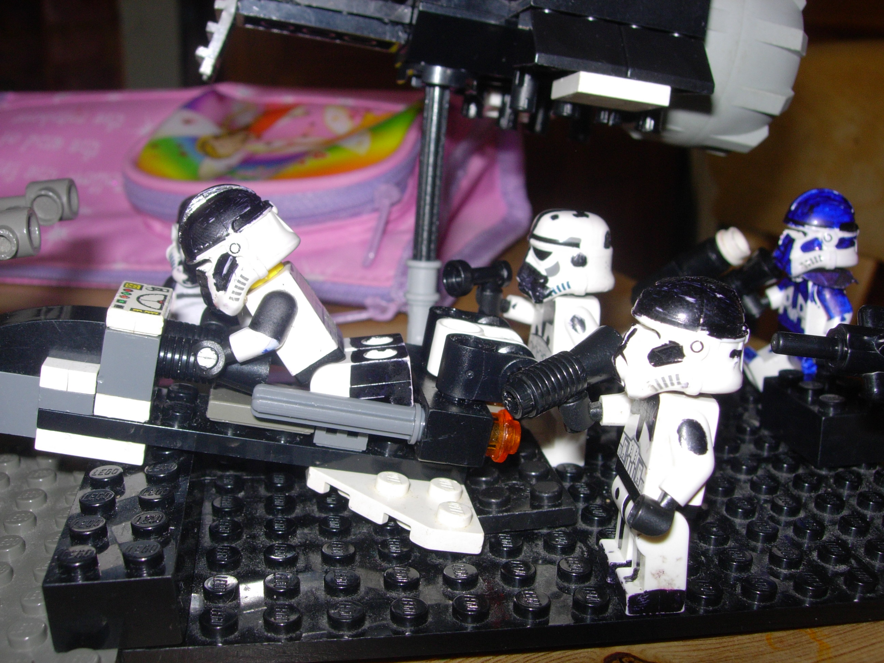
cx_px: 442
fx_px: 1047
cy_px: 332
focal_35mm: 41
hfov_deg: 45.8
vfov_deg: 35.1
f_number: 4.9
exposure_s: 1/64
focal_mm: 8.5
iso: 79
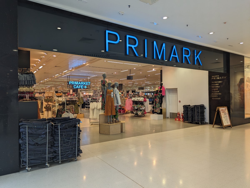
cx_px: 125
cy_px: 94
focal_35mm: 24
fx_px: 173
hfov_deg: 71.6
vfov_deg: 56.8
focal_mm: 6.81
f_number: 1.85
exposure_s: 1/100
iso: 40
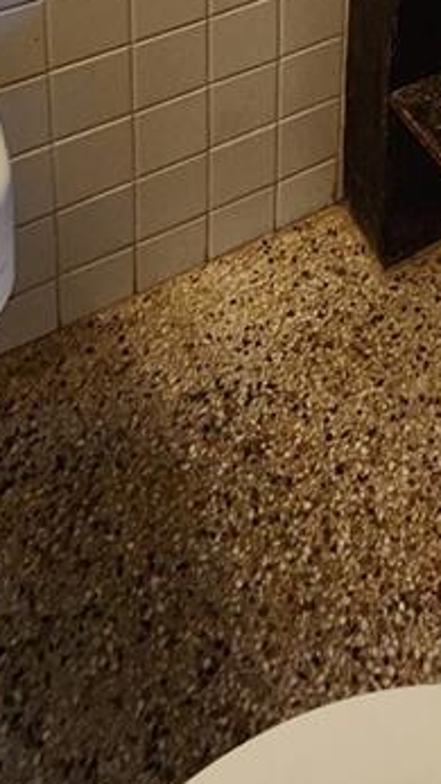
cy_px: -450
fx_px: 1019
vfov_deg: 26.6
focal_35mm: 49
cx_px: 371
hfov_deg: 23.9
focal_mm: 2.2
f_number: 2.2
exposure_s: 1/30
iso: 320
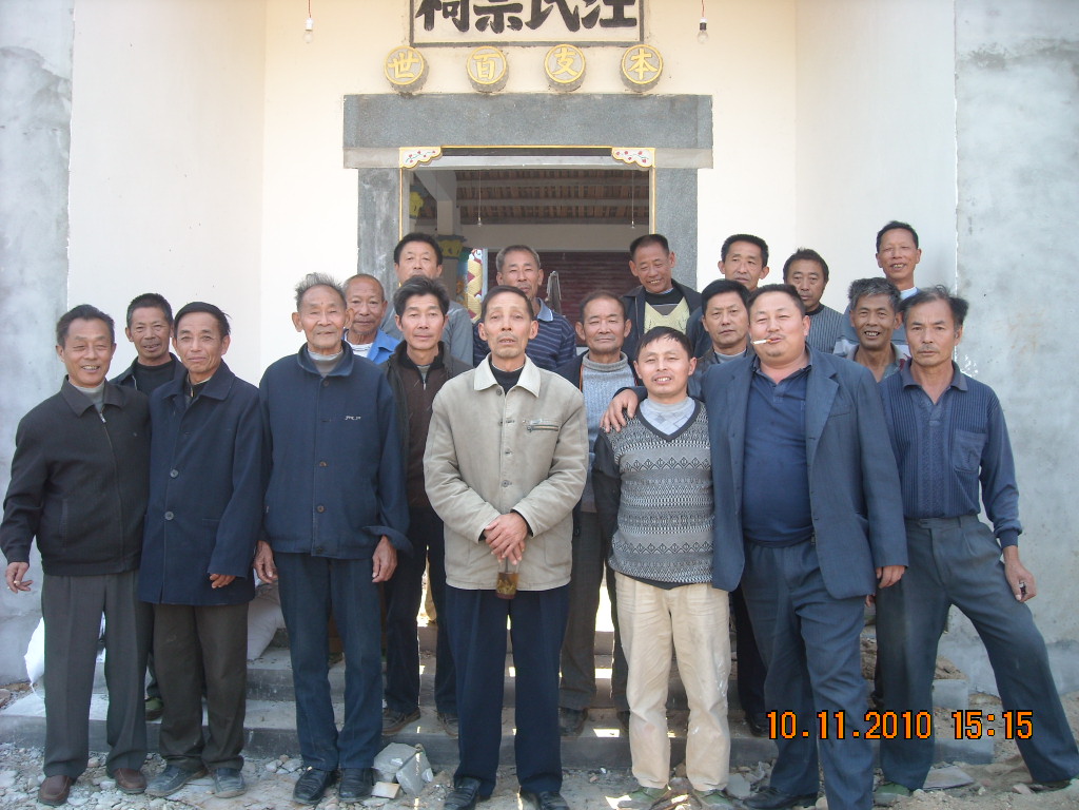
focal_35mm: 35
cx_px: 540
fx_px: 1091
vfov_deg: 40.7
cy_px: 405
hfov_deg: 52.6
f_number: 2.8
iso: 64
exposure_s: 1/88
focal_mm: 5.7
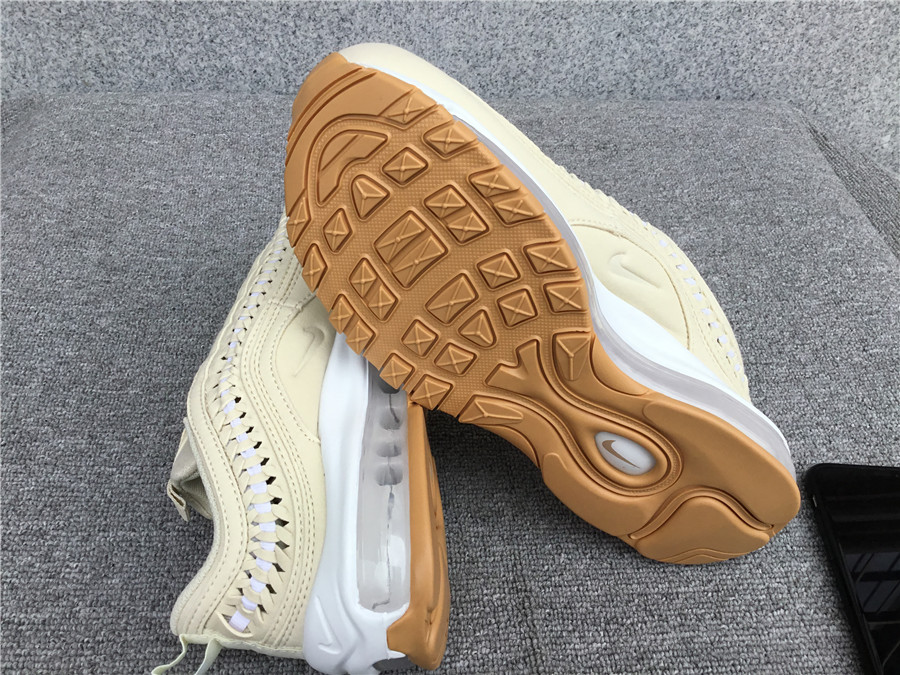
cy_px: 338
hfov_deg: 58.4
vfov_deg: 45.4
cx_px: 450
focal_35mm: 31
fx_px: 806
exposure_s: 1/612
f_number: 2.4
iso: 25
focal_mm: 3.3
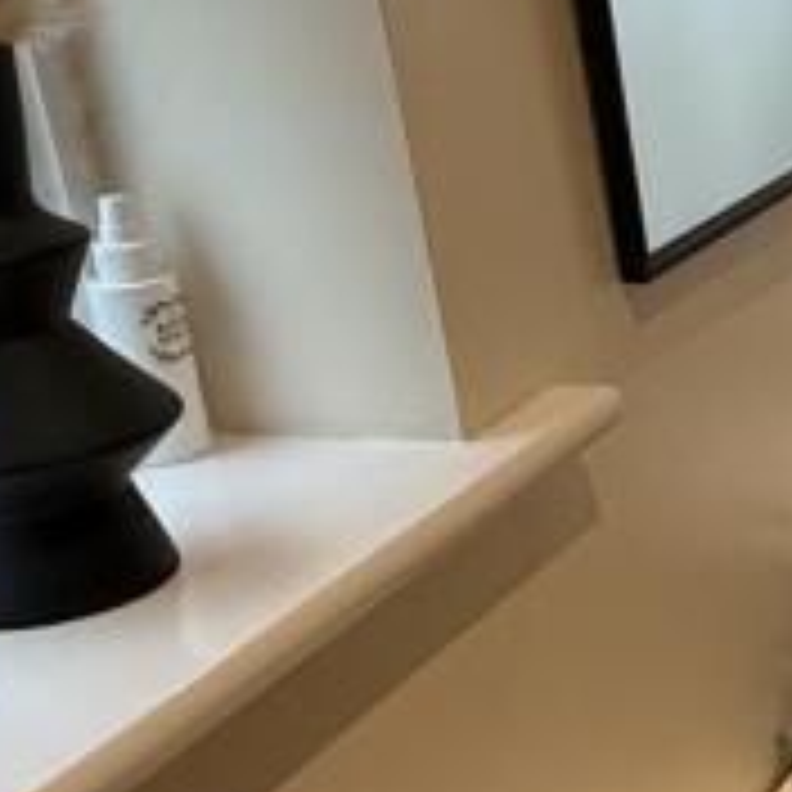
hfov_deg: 19.0
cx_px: 1382
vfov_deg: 24.0
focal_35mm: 72
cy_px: 428
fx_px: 1864
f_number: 2.2
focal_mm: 2.22
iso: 400
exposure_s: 1/93
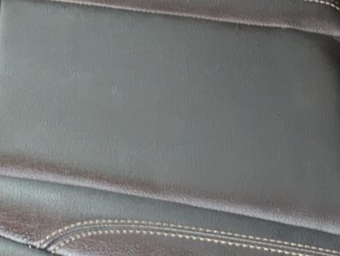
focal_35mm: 163
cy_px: 134
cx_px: 205
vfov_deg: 9.1
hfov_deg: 12.1
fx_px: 1601
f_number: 1.89
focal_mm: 5.43
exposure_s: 1/24
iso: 671
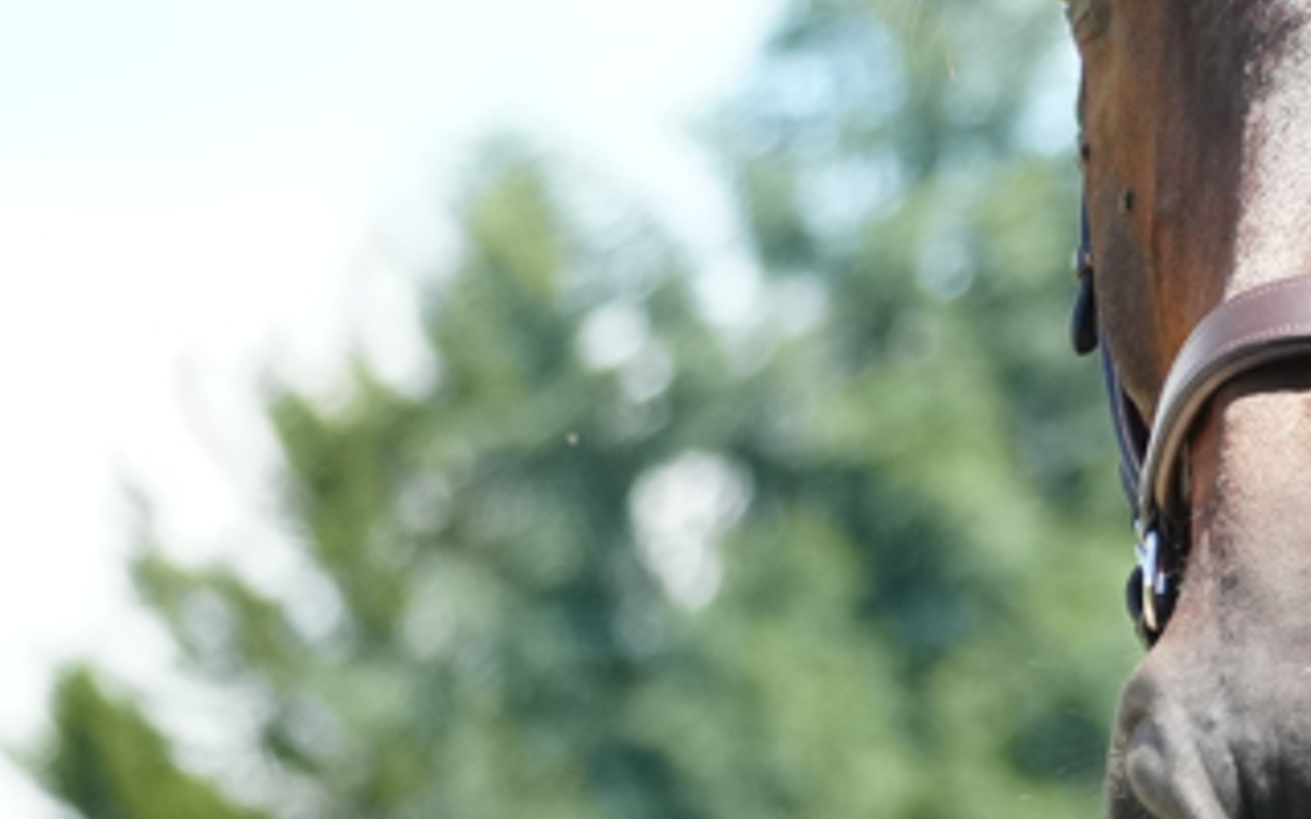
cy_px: 1077
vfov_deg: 2.3
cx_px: 2110
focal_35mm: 561
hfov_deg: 3.7
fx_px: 20044
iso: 800
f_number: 5
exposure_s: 1/1000
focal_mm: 98
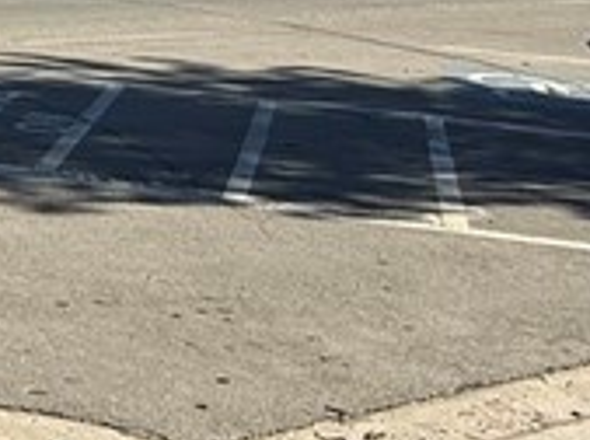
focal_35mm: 85
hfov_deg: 20.4
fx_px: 1446
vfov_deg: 16.3
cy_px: -140
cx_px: -244
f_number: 2.2
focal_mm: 2.22
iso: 50
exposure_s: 1/2320
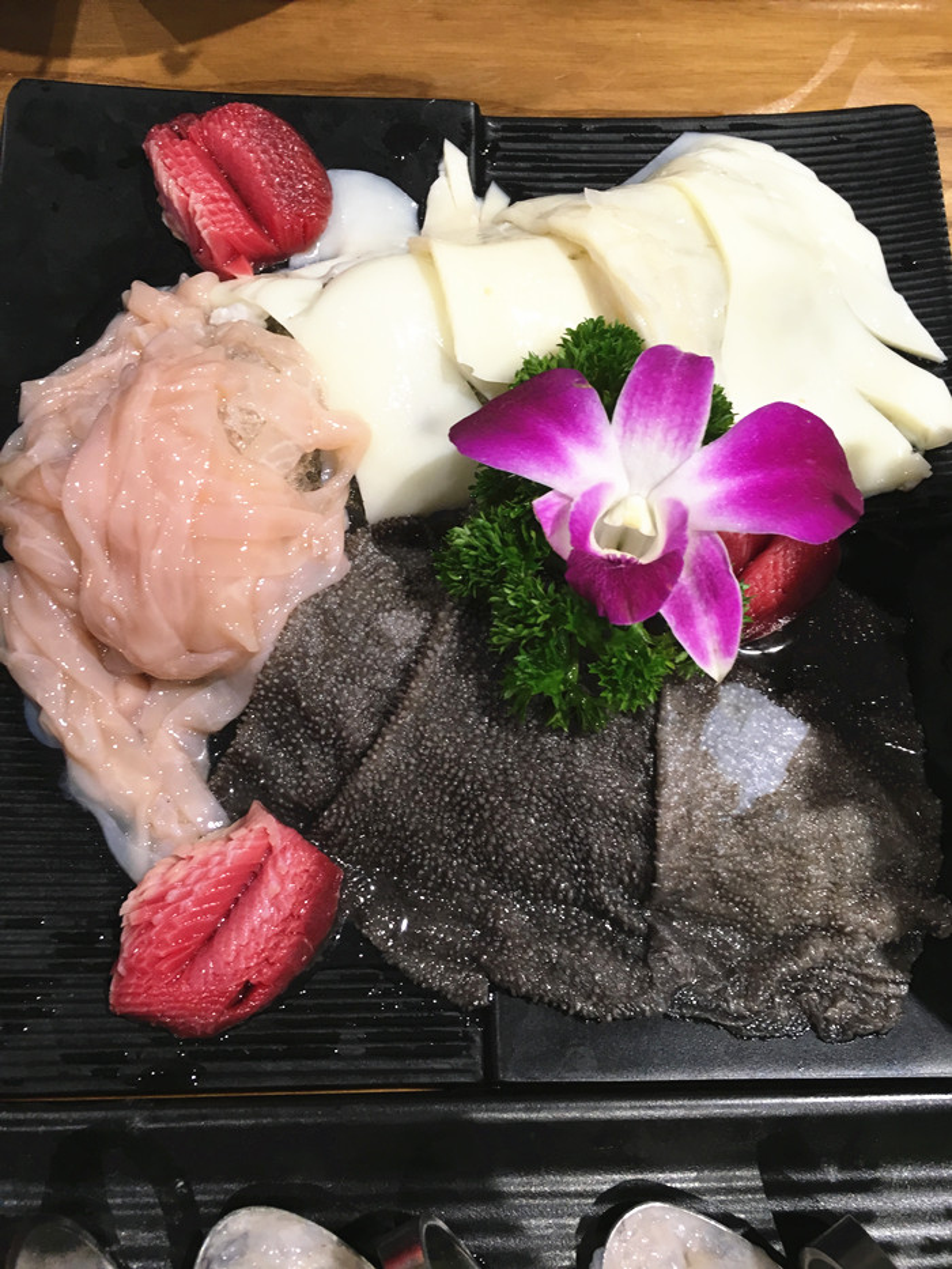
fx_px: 1063
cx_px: 476
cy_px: 634
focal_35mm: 29
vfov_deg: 61.7
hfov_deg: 48.2
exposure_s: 1/33
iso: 100
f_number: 2.2
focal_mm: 4.15
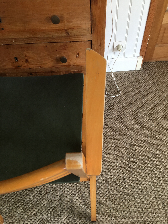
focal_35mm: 29
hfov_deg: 48.2
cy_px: 112
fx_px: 188
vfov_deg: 61.7
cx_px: 84
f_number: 2.2
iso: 100
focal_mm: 4.15
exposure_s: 1/33
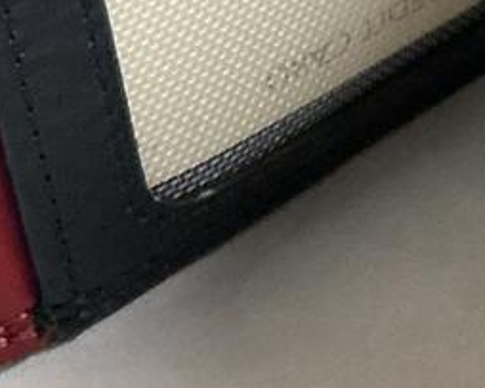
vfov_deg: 8.5
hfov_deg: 10.9
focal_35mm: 167
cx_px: 846
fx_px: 2396
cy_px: -500
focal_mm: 3
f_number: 1.8
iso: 250
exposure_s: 1/33
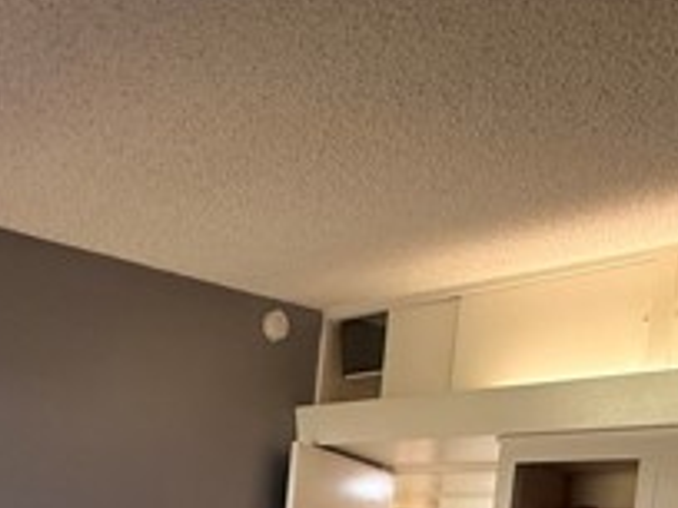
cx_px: 199
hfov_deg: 42.1
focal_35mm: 44
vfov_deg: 28.5
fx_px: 862
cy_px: 614
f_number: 2.2
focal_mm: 2.22
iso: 320
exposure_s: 1/120
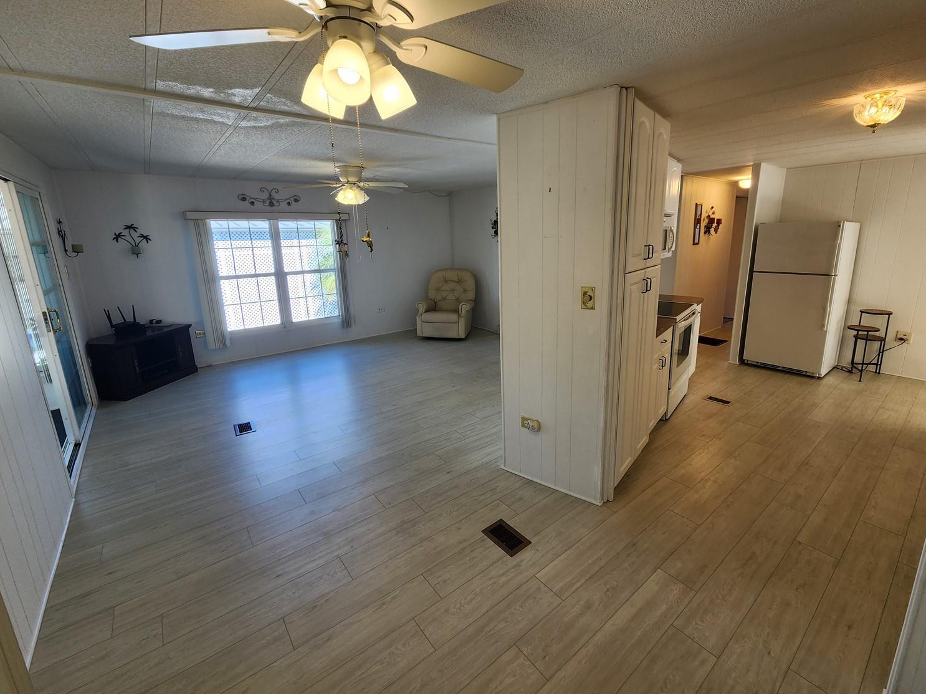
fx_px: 374
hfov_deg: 101.9
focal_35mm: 14
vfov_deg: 85.5
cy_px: 323
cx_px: 493
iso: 80
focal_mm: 2.2
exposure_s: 1/120
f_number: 2.2
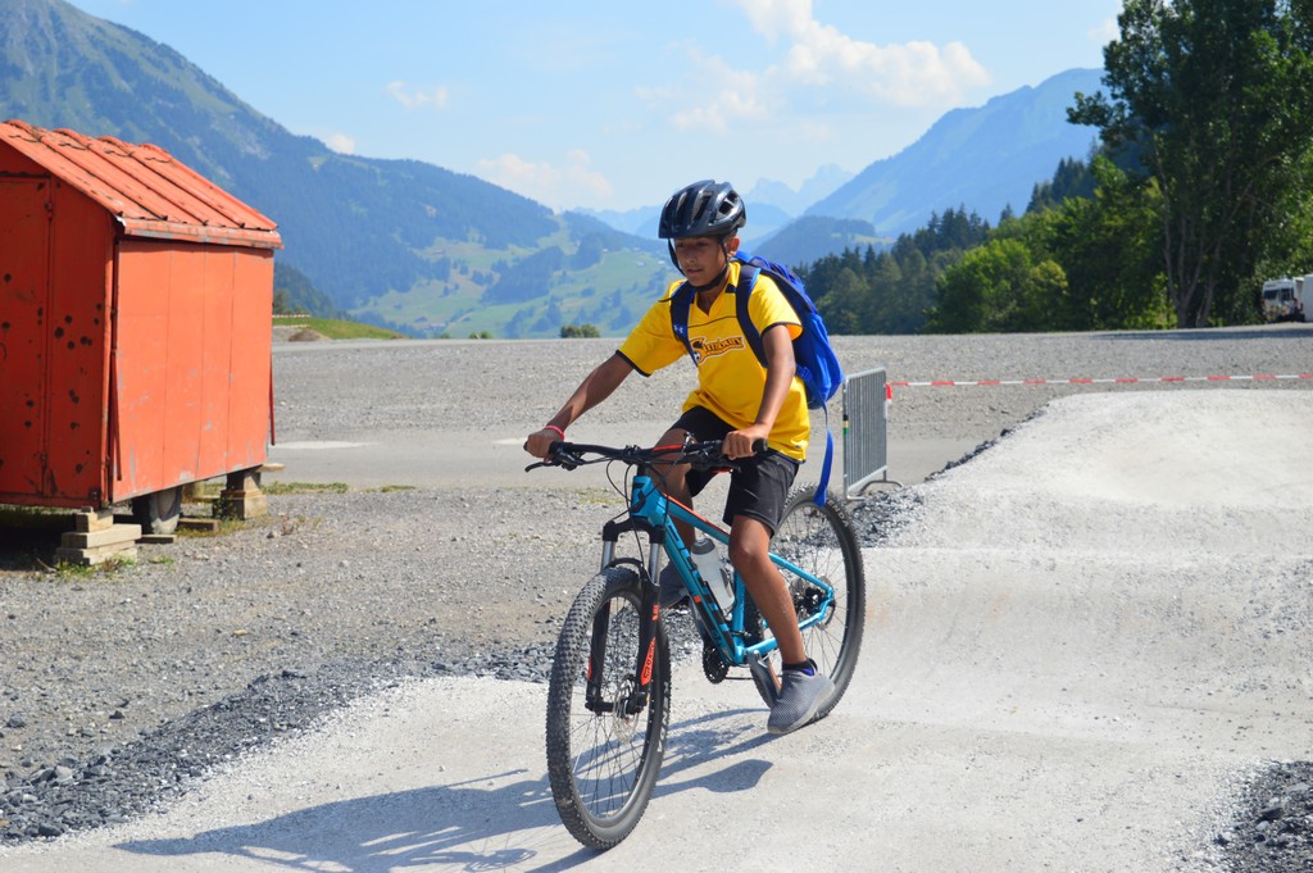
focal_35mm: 60
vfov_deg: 22.6
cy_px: 436
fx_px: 2187
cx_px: 656
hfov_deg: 33.4
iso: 200
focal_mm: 40
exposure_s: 1/1000
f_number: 5
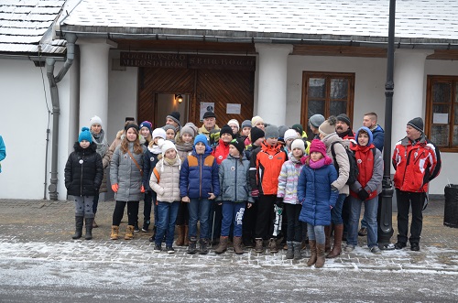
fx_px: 571
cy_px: 152
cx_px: 229
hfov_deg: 43.7
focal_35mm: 45
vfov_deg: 29.7
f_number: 5.6
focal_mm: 30
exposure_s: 1/125
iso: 400
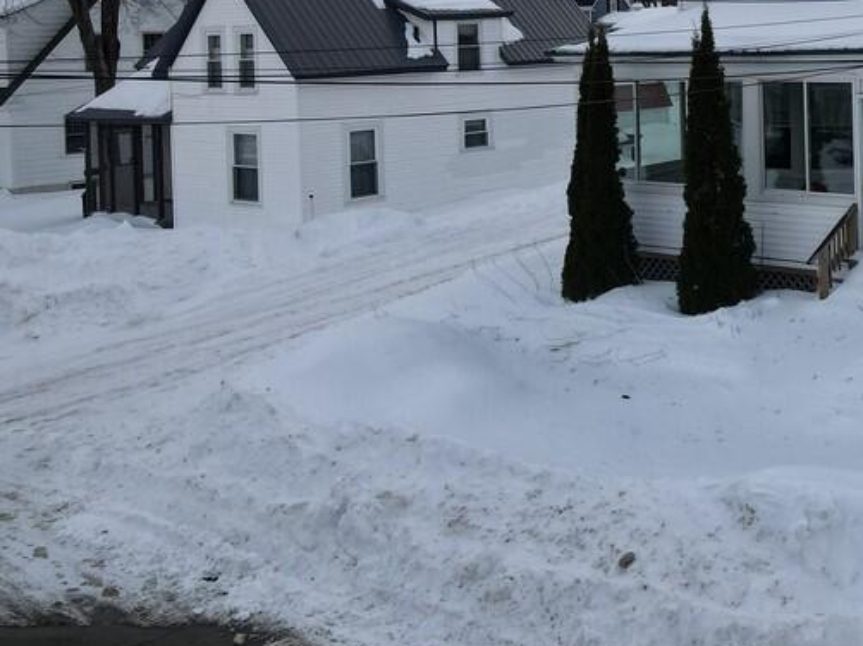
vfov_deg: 28.5
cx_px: 825
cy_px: 64
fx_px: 1221
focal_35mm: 49
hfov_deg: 35.8
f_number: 2.8
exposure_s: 1/640
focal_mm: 4.5
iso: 100
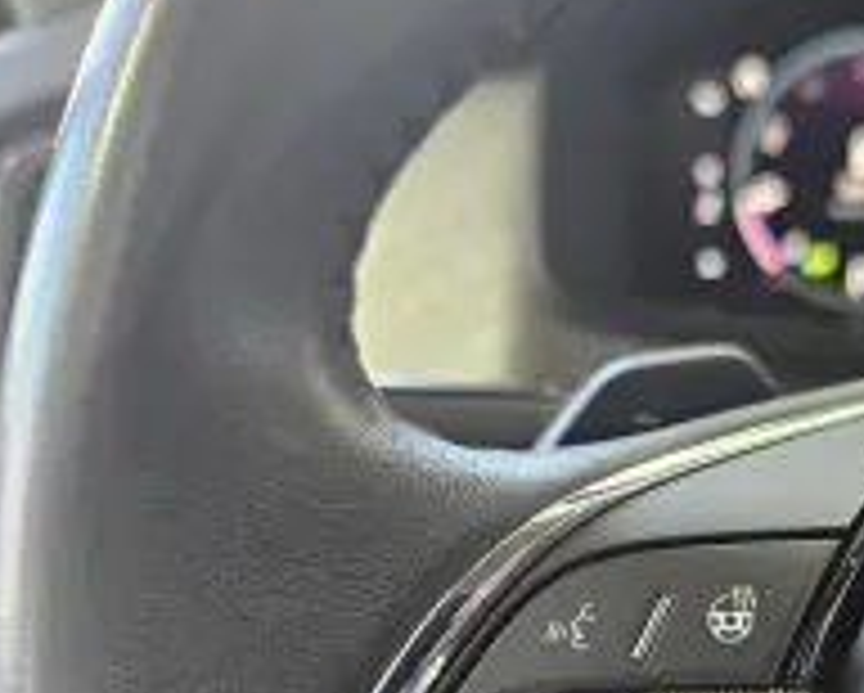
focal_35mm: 42
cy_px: 544
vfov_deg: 34.7
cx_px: 698
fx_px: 1075
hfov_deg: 41.8
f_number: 1.7
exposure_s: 1/100
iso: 320
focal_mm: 6.3
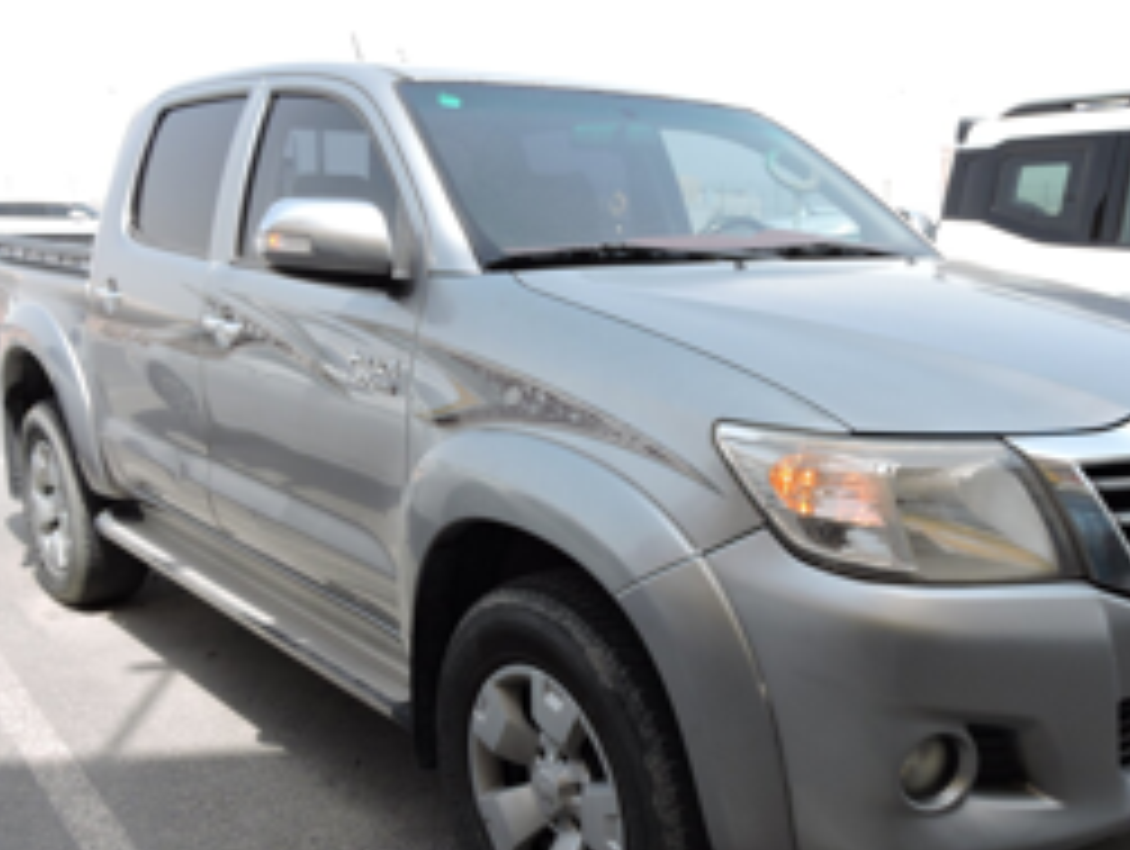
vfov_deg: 36.8
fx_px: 1275
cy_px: 488
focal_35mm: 39
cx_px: 693
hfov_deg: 47.4
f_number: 3.5
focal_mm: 5
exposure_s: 1/500
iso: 100
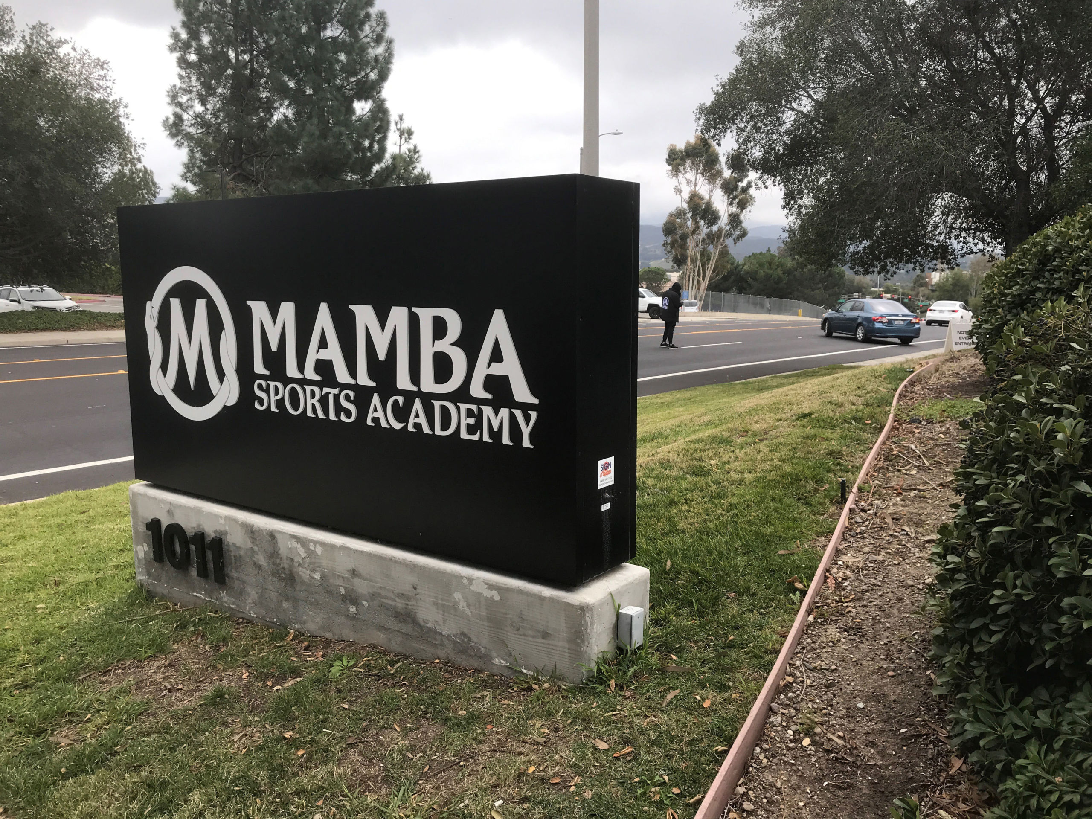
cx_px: 546
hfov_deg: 63.4
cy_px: 410
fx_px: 883
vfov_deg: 49.7
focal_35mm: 28
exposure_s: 1/474
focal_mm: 3.99
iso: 20
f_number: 1.8
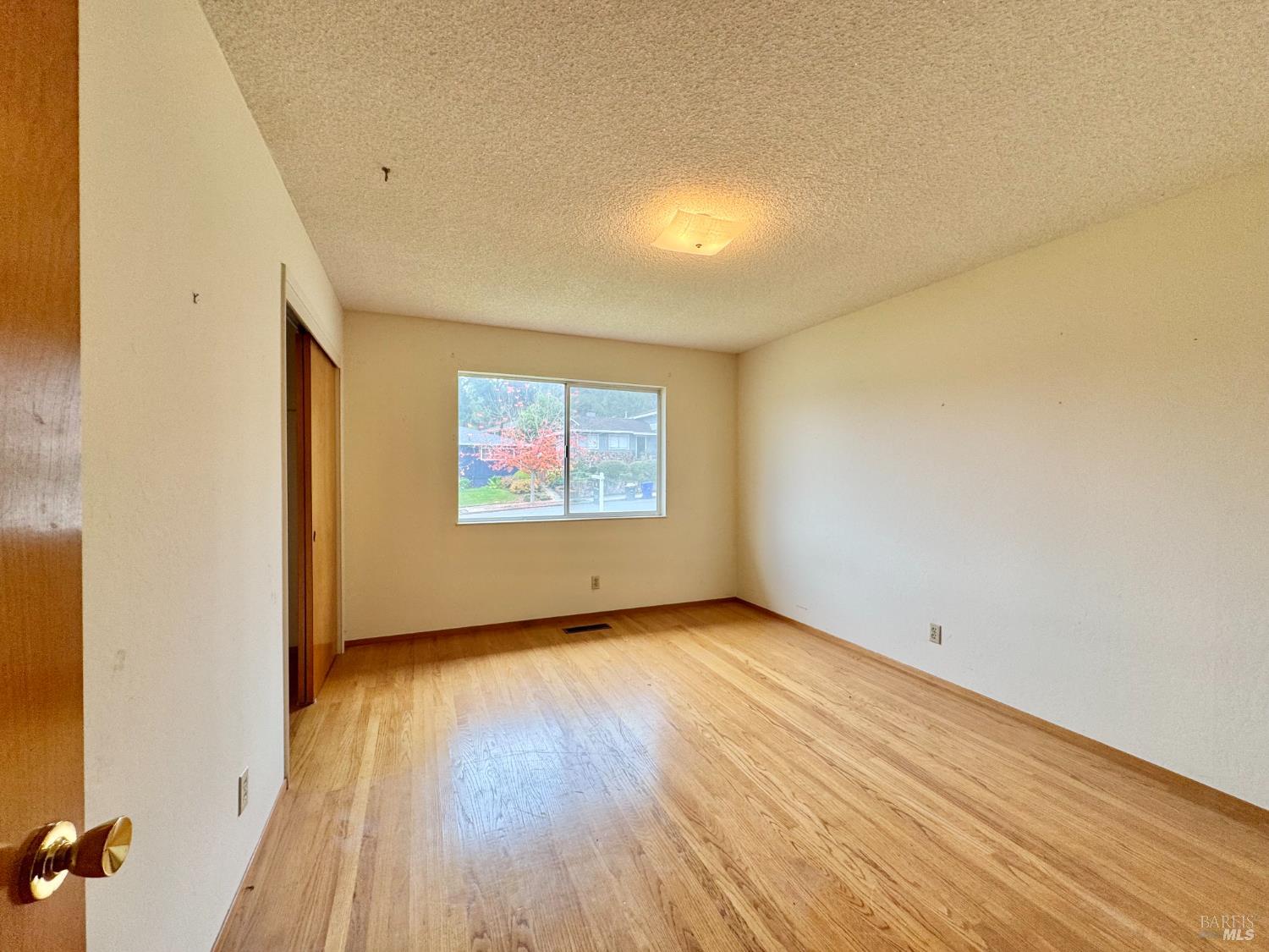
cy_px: 476
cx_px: 634
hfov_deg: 102.1
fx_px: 513
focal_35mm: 14
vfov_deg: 85.7
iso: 100
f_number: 2.2
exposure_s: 1/120
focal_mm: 2.22
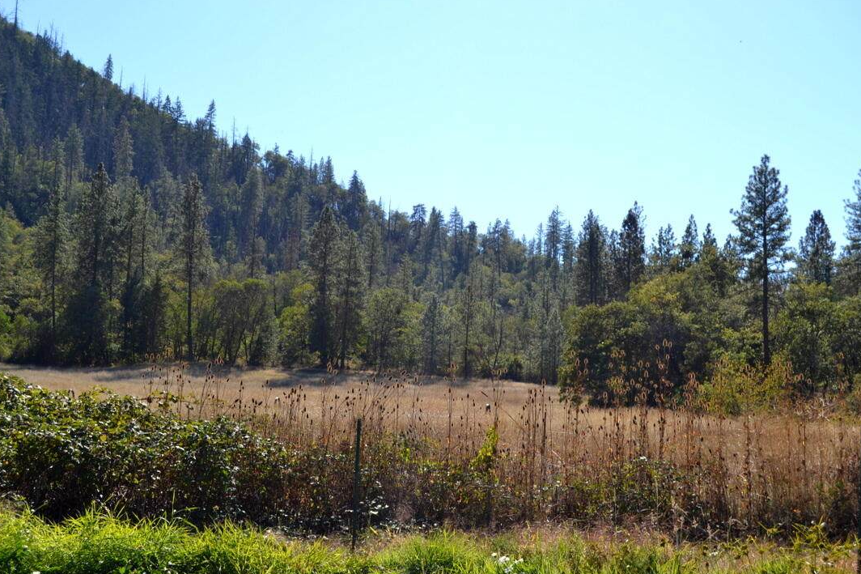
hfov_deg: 29.4
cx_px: 427
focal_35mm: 69
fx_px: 1638
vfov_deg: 19.9
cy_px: 286
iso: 100
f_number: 9
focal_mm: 45
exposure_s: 1/200
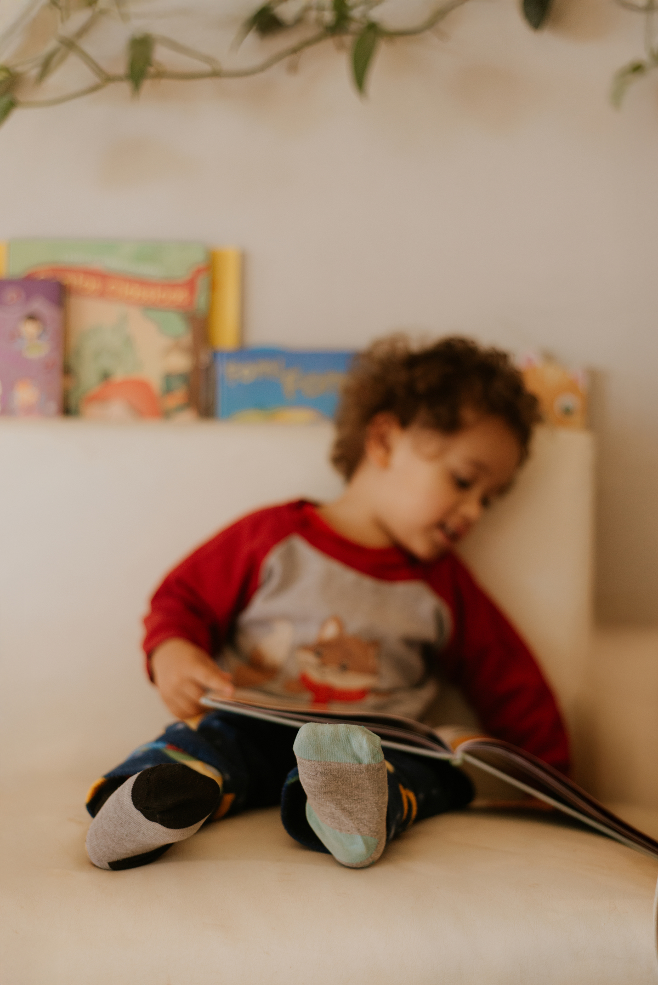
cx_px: 329
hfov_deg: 27.0
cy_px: 492
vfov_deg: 39.6
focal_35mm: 50
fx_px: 1370
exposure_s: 1/320
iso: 1000
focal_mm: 50
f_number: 2.5
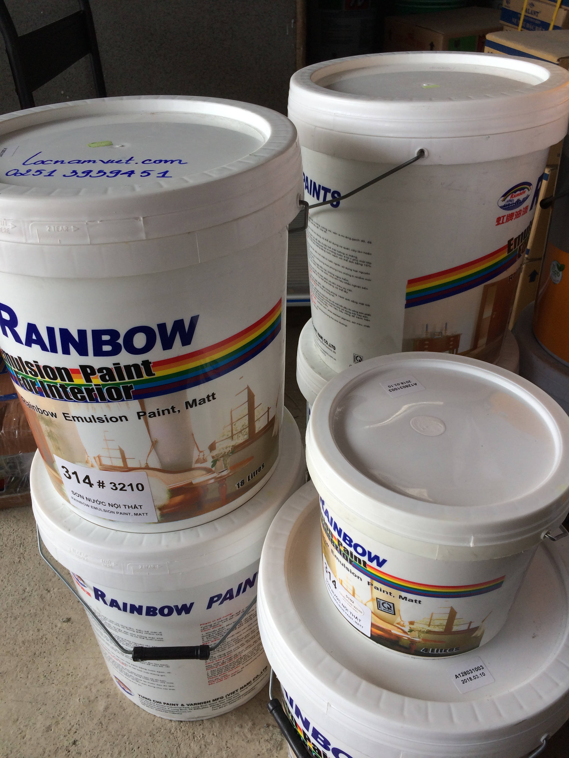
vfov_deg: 61.7
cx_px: 284
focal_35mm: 29
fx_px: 636
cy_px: 379
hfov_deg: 48.2
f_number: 2.2
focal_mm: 4.15
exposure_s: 1/243
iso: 32
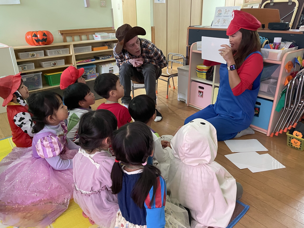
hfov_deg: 67.3
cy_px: 114
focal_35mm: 26
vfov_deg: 53.1
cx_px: 152
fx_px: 228
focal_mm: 4.2
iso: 500
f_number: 1.6
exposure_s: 1/47
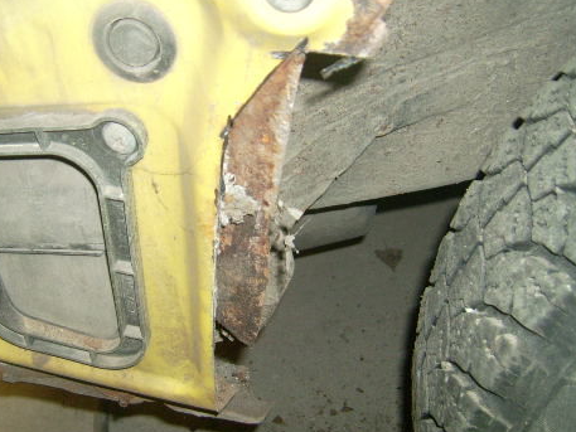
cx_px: 204
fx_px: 816
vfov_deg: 29.7
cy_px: 205
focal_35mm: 49
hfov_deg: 38.6
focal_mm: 5.95
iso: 100
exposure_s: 1/60
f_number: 2.8
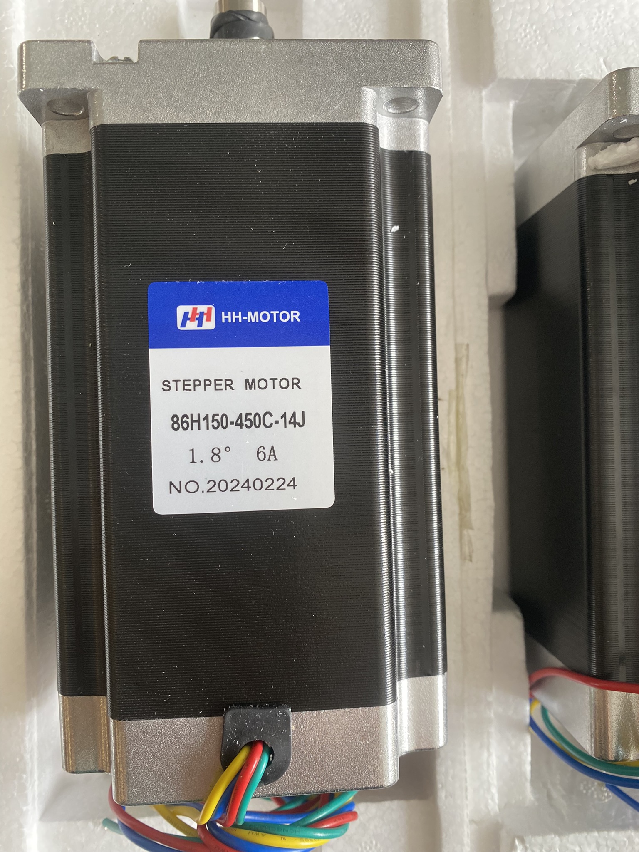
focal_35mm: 26
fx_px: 640
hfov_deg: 53.1
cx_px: 320
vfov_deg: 67.3
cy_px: 426
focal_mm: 4.25
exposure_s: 1/60
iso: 125
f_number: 1.8
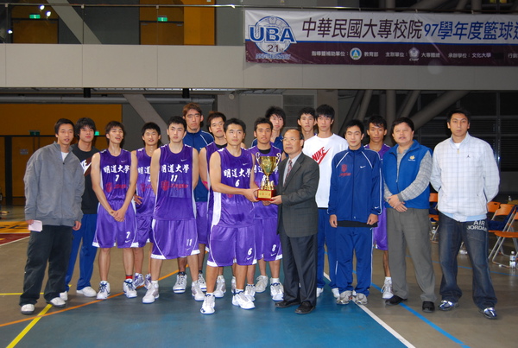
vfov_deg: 37.1
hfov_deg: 53.0
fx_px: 519
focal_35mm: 36
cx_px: 259
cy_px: 174
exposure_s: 1/60
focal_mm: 24
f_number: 4
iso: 450
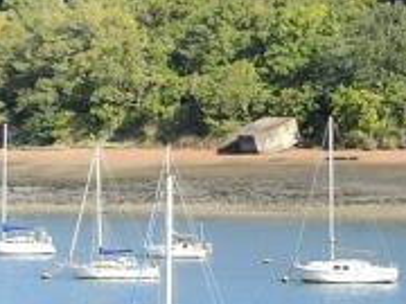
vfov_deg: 3.3
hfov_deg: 4.3
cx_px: 918
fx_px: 5266
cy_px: 316
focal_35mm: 449
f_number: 10
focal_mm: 55
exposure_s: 1/400
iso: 500
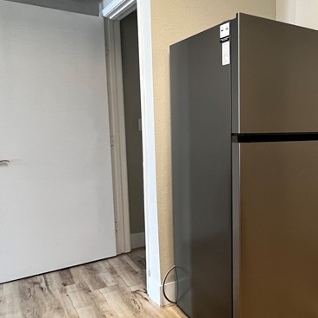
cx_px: 277
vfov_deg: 51.1
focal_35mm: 32
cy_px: 164
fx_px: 333
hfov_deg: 46.8
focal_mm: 1.57
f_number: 1.8
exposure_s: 1/60
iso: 160
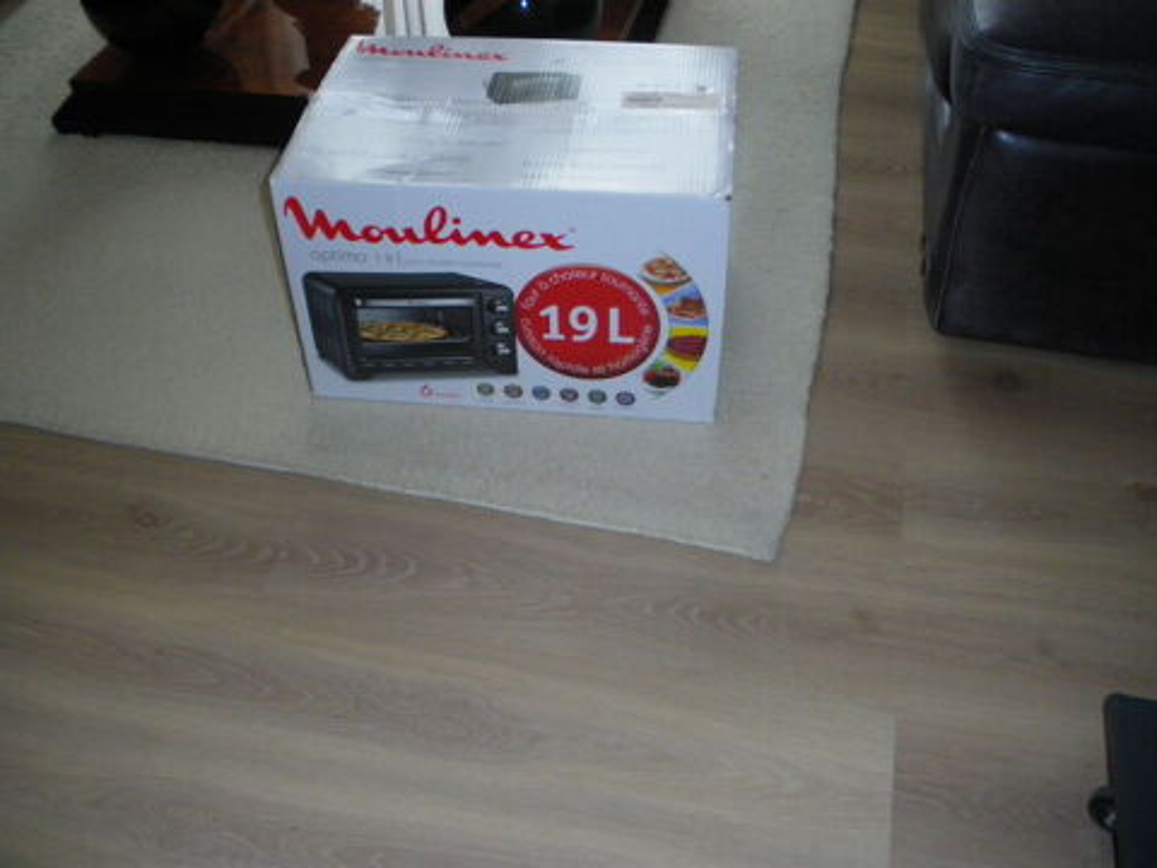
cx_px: 578
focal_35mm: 36
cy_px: 434
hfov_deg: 51.4
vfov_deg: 39.7
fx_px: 1203
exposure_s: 1/50
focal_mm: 6.3
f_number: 3.5
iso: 400
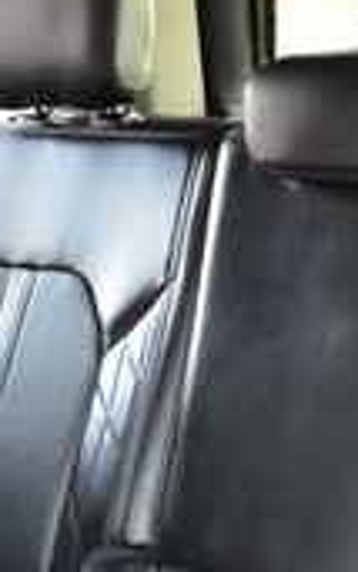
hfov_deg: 12.7
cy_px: 615
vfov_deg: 19.4
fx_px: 1607
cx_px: 268
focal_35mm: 103
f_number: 4
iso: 1600
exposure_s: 1/15
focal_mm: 18
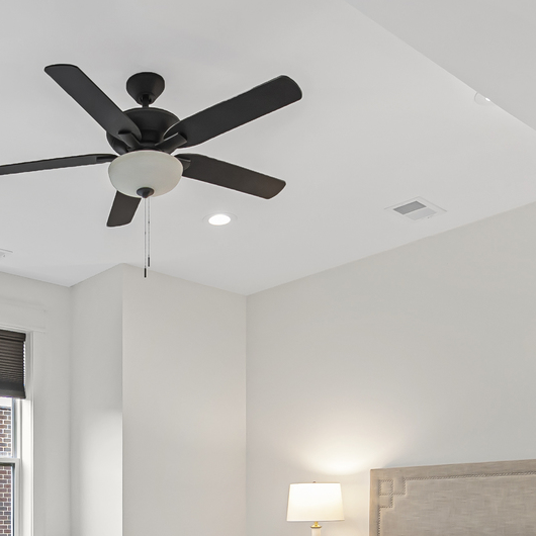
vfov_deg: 39.2
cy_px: 502
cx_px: 88
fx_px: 683
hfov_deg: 40.6
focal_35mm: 39
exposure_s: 1/80
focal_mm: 10
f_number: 5.6
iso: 800
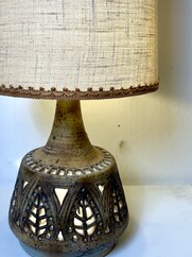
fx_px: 319
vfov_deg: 42.6
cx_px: 72
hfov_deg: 33.4
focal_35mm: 43
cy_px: 65
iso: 32
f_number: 1.5
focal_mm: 5.7
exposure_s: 1/148
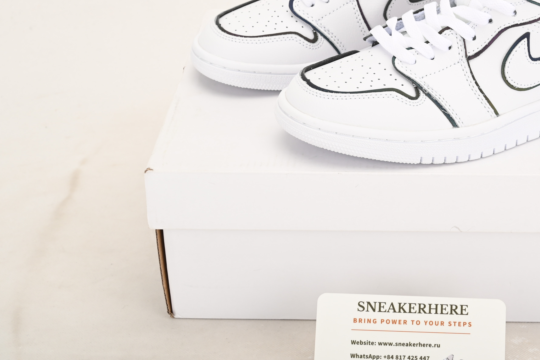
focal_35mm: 78
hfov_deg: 25.6
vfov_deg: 17.4
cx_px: 416
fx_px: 1170
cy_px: 111
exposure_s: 1/200
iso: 100
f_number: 11
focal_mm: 46
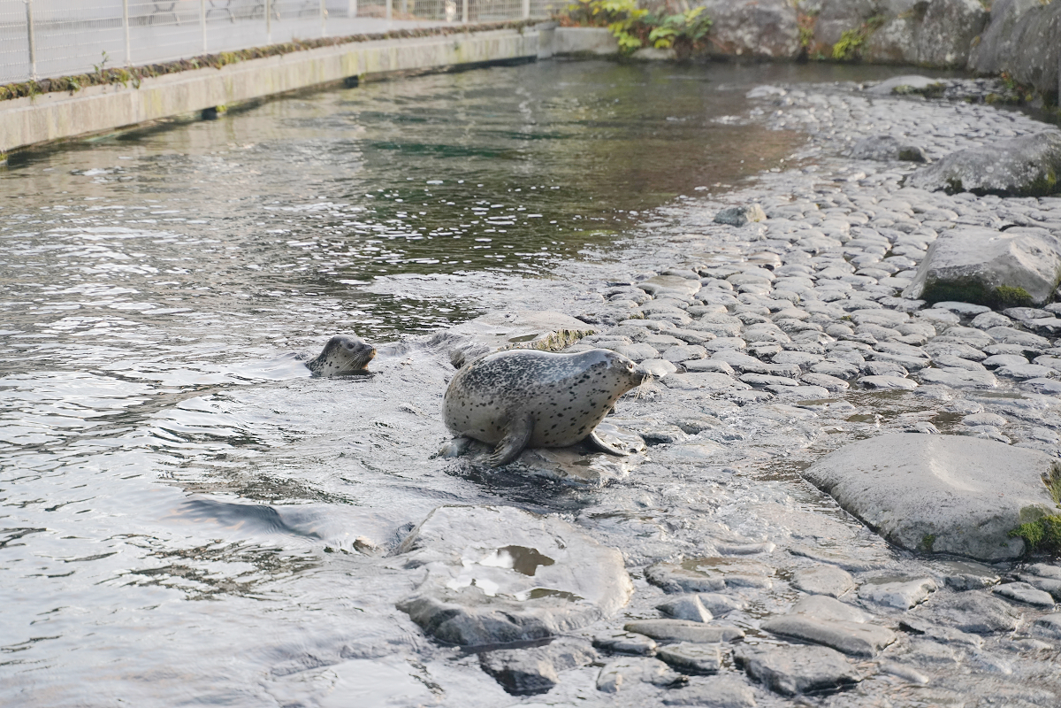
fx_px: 2210
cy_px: 354
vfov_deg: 18.2
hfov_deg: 27.0
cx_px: 530
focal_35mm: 75
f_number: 4
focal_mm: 75
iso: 1250
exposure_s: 1/160
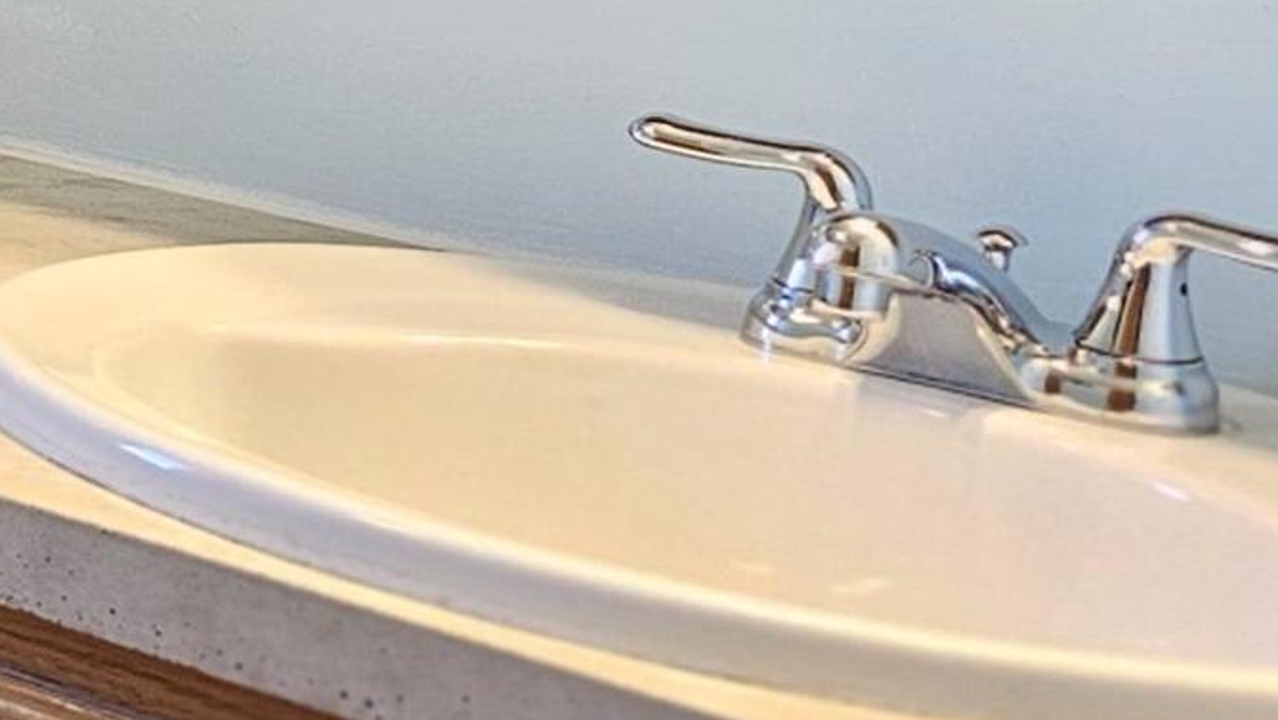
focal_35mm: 115
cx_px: -1607
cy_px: -101
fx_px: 3899
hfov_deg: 14.1
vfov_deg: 10.4
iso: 400
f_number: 1.7
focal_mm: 6.3
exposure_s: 1/120
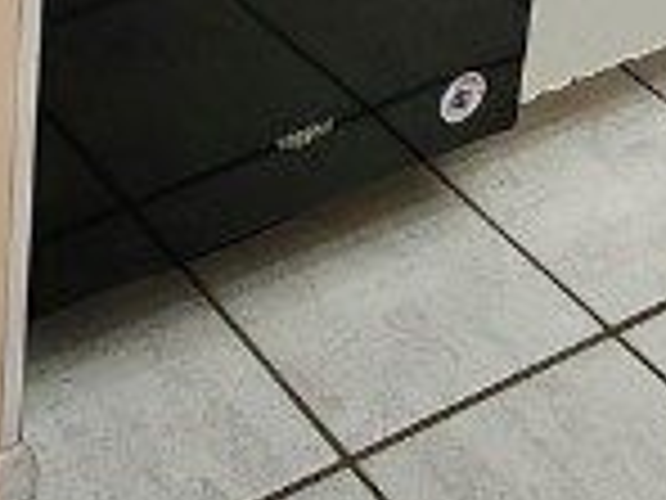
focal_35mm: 90
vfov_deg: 13.6
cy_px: -545
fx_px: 1732
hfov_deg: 21.1
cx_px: 4
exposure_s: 1/60
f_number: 2.2
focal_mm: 1.74
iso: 125
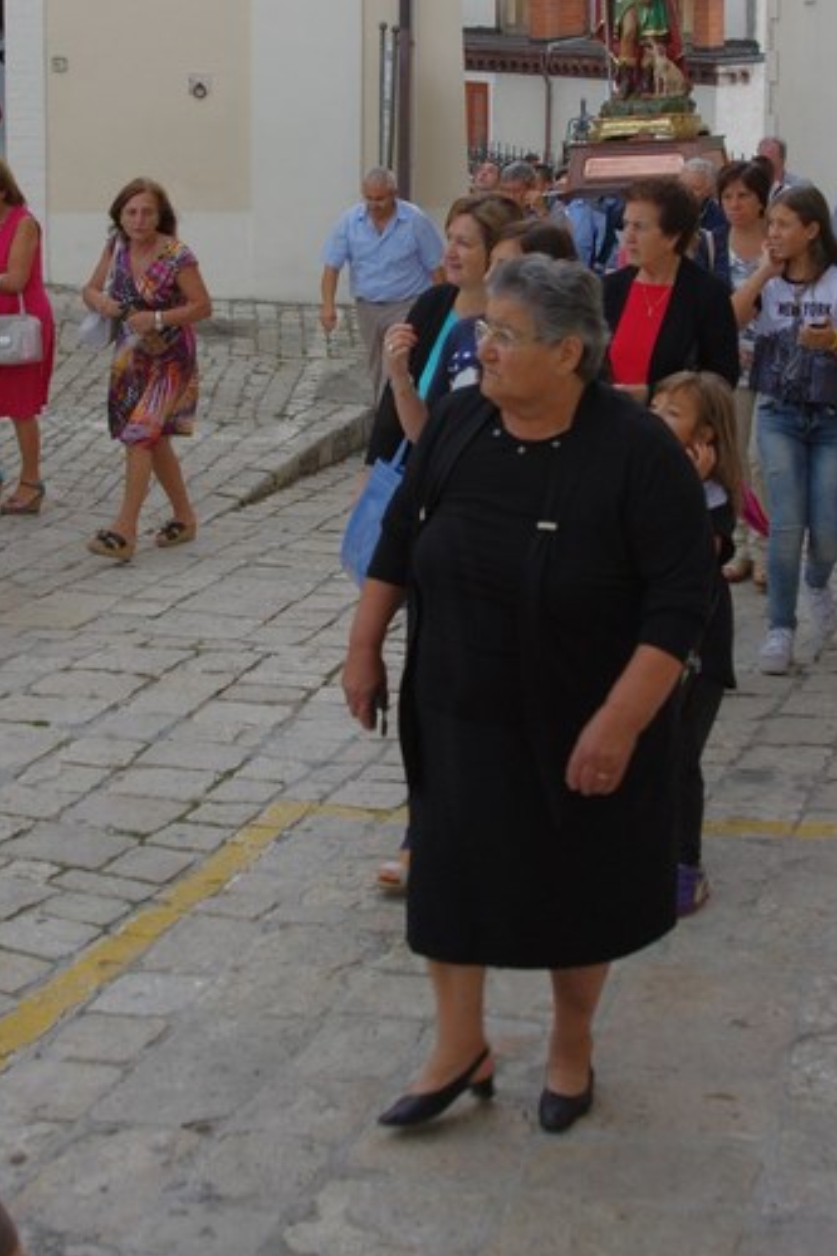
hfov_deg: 21.6
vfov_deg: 31.4
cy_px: 337
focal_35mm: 63
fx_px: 2198
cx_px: 445
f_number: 6.3
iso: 640
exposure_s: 1/125
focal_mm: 28
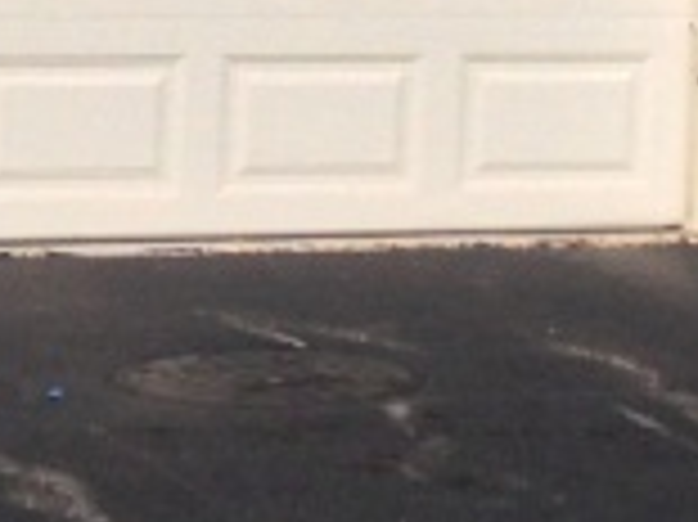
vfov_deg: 6.2
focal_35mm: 231
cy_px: -590
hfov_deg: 8.6
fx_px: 4654
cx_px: 504
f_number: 2.4
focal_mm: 4.28
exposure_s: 1/3690
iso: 50
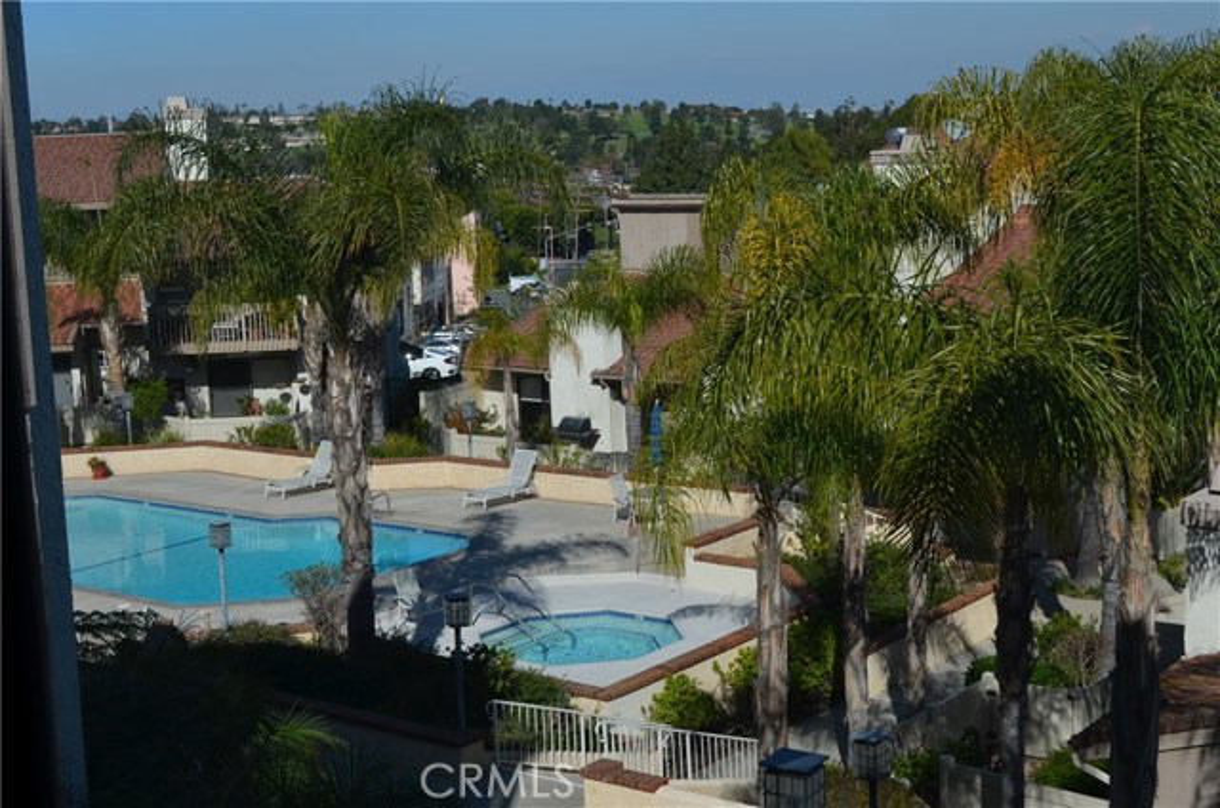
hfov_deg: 36.9
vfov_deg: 25.0
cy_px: 404
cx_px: 610
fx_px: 1826
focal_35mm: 54
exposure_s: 1/320
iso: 100
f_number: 9
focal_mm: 36
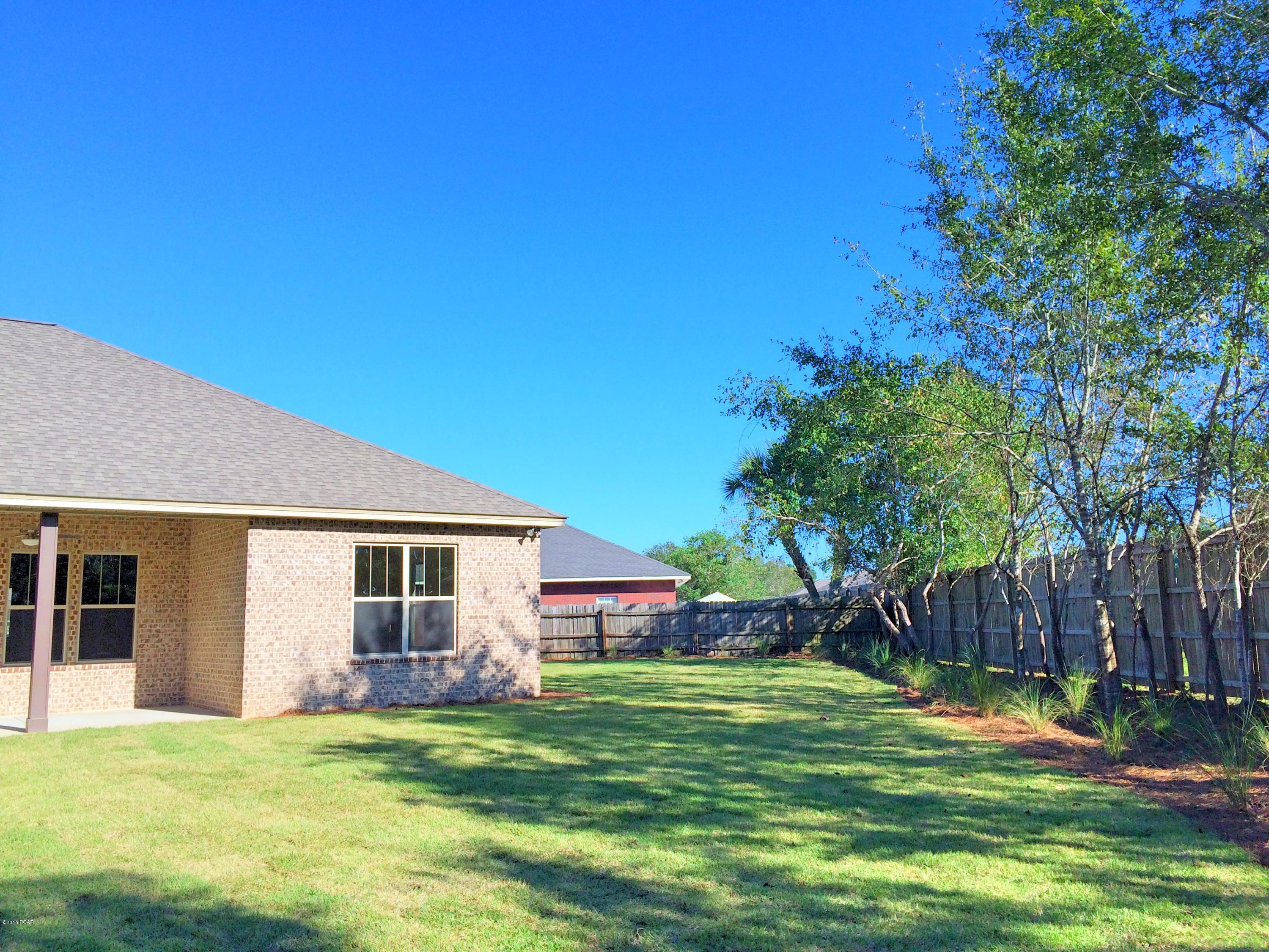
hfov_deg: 61.7
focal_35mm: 29
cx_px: 634
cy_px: 476
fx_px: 1063
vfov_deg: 48.2
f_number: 2.2
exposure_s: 1/1786
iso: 40
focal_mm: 4.15
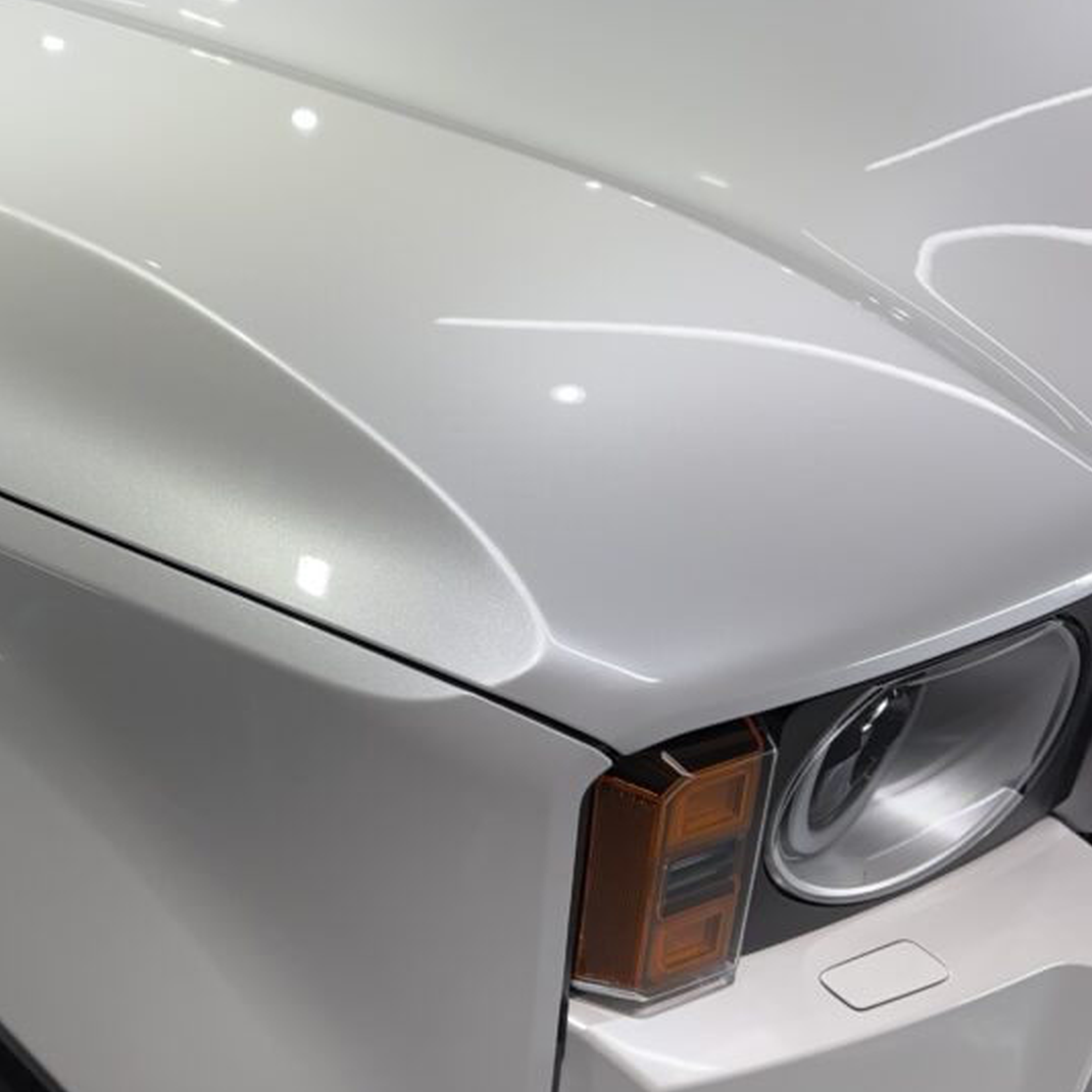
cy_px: 498
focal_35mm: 44
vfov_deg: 38.3
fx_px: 1570
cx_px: 276
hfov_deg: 37.4
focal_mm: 5.96
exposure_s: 1/384
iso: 50
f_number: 1.6
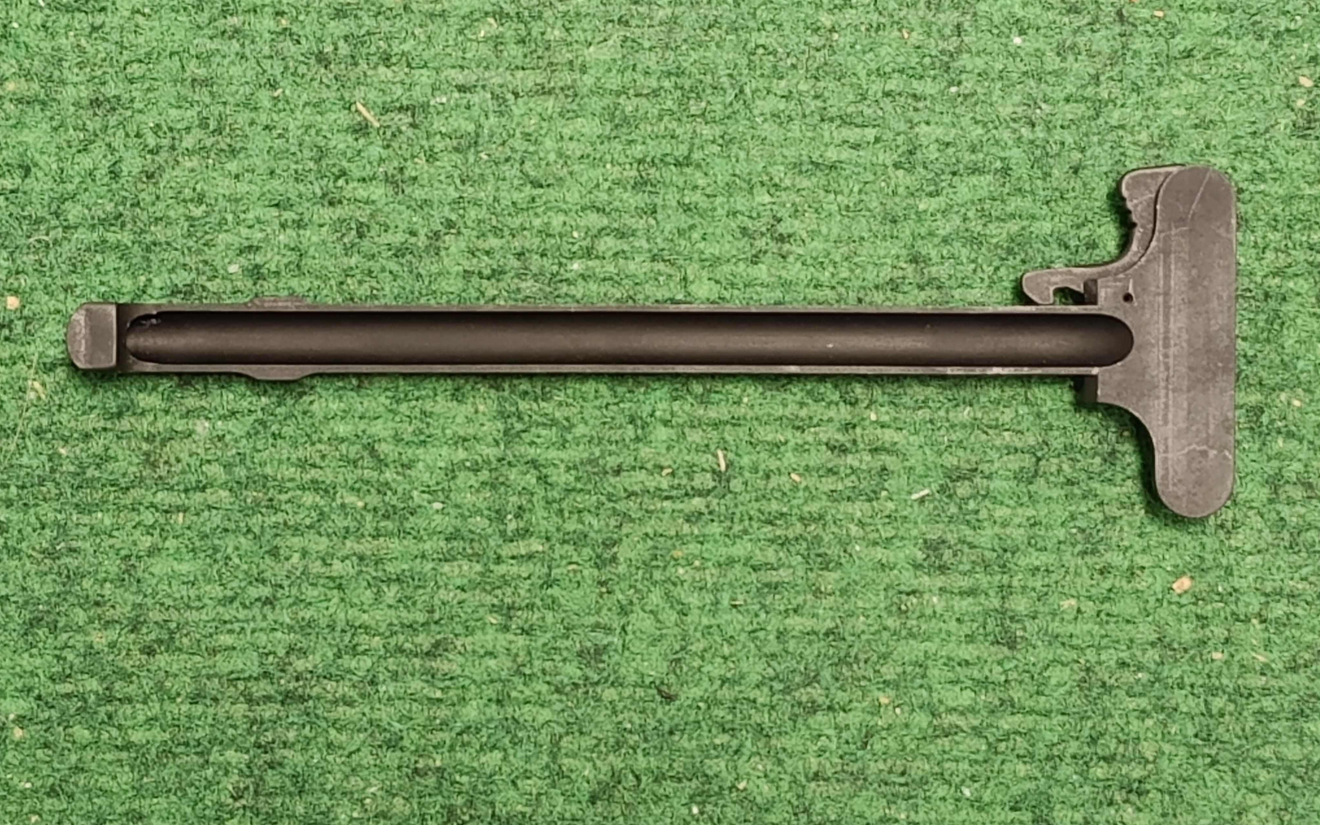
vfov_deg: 13.3
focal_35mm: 98
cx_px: 661
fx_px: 3525
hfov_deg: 21.2
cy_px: 400
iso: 1250
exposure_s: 1/25
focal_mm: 6.14
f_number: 1.6
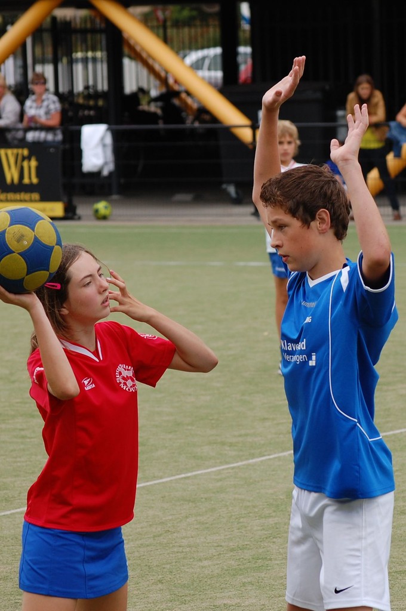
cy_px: 306
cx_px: 203
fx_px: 2544
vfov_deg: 13.7
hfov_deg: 9.1
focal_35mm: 150
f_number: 5.6
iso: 250
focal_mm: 100
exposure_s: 1/500
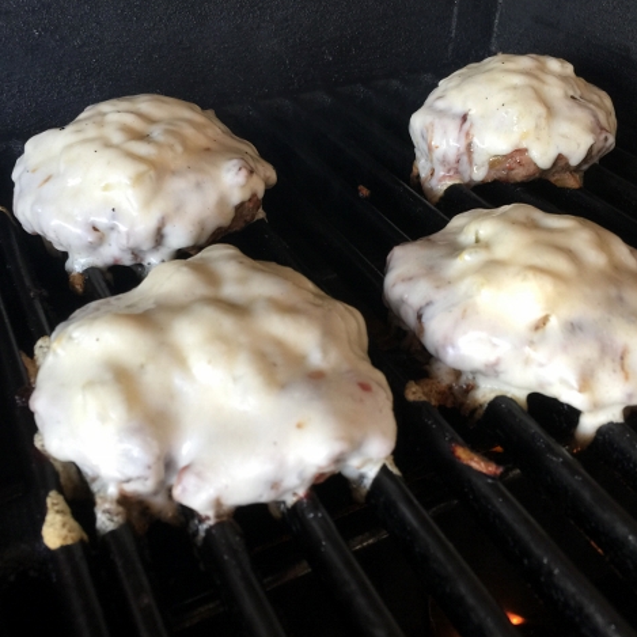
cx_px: 312
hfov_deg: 47.2
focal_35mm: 35
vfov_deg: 47.2
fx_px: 729
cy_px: 314
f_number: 2.2
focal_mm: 4.15
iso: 32
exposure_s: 1/40
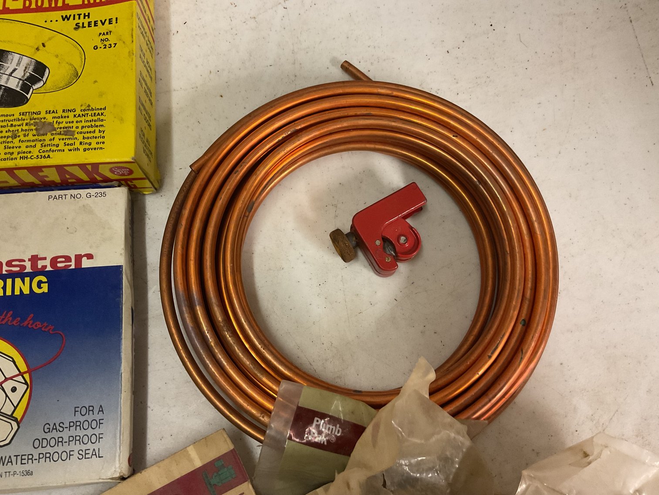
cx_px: 330
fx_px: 552
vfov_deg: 48.2
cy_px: 248
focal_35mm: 29
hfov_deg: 61.7
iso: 200
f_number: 1.8
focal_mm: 3
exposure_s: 1/40
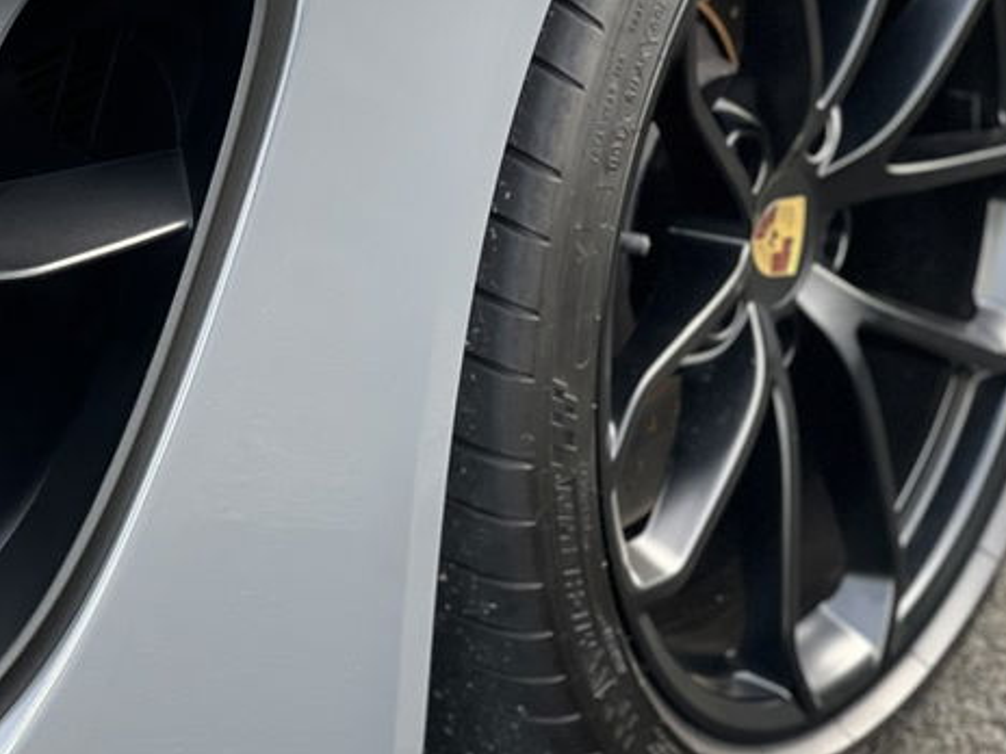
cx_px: 241
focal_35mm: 170
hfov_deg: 11.6
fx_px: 4940
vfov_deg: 8.7
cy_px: 427
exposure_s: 1/121
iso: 80
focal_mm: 9
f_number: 2.8
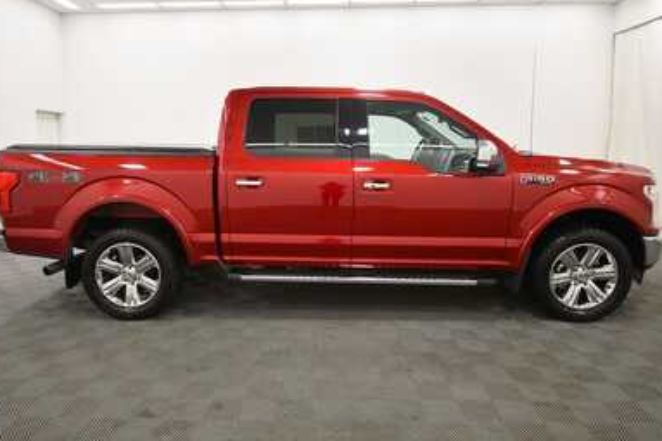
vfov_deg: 55.1
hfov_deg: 76.1
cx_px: 325
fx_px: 423
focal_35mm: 23
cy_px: 215
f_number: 5.3
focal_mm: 15
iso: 800
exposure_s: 1/125
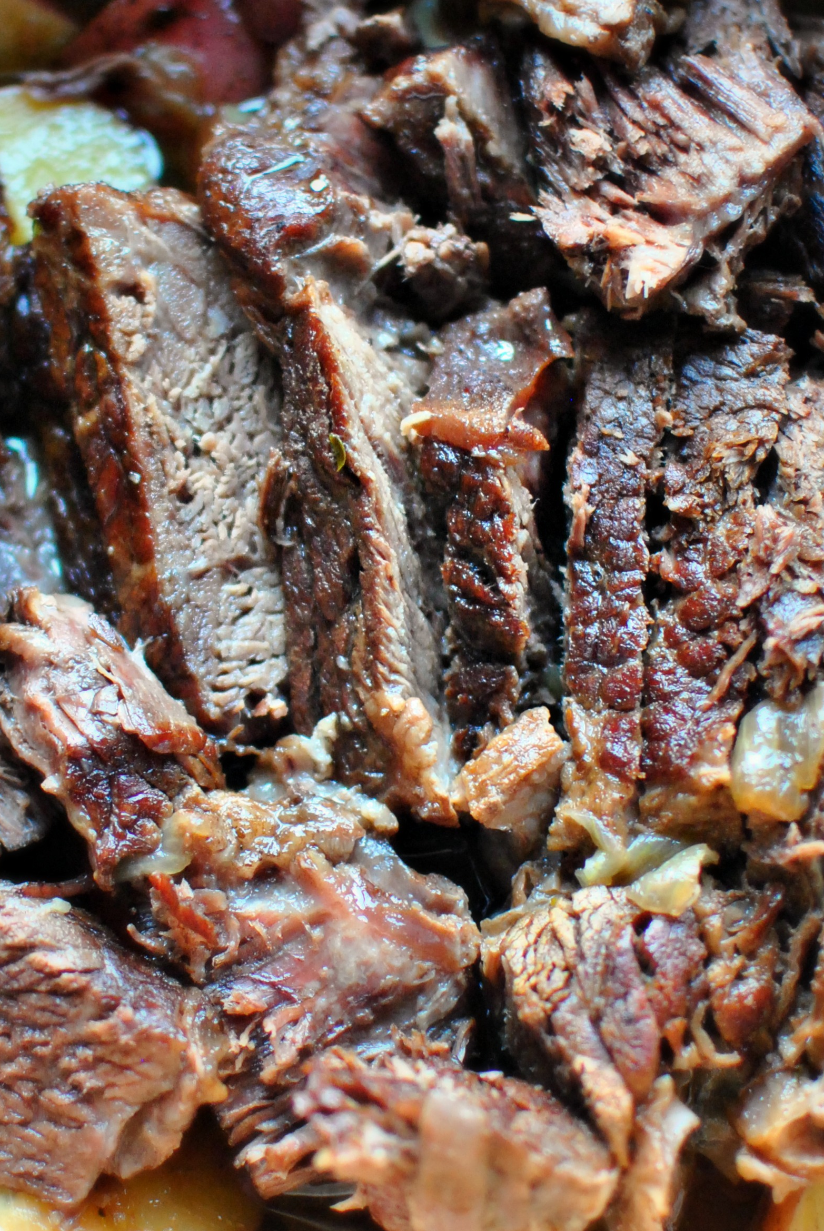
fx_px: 2972
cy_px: 563
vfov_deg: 23.4
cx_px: 402
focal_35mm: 87
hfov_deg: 15.8
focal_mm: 35
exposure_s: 1/80
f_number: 2
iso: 800
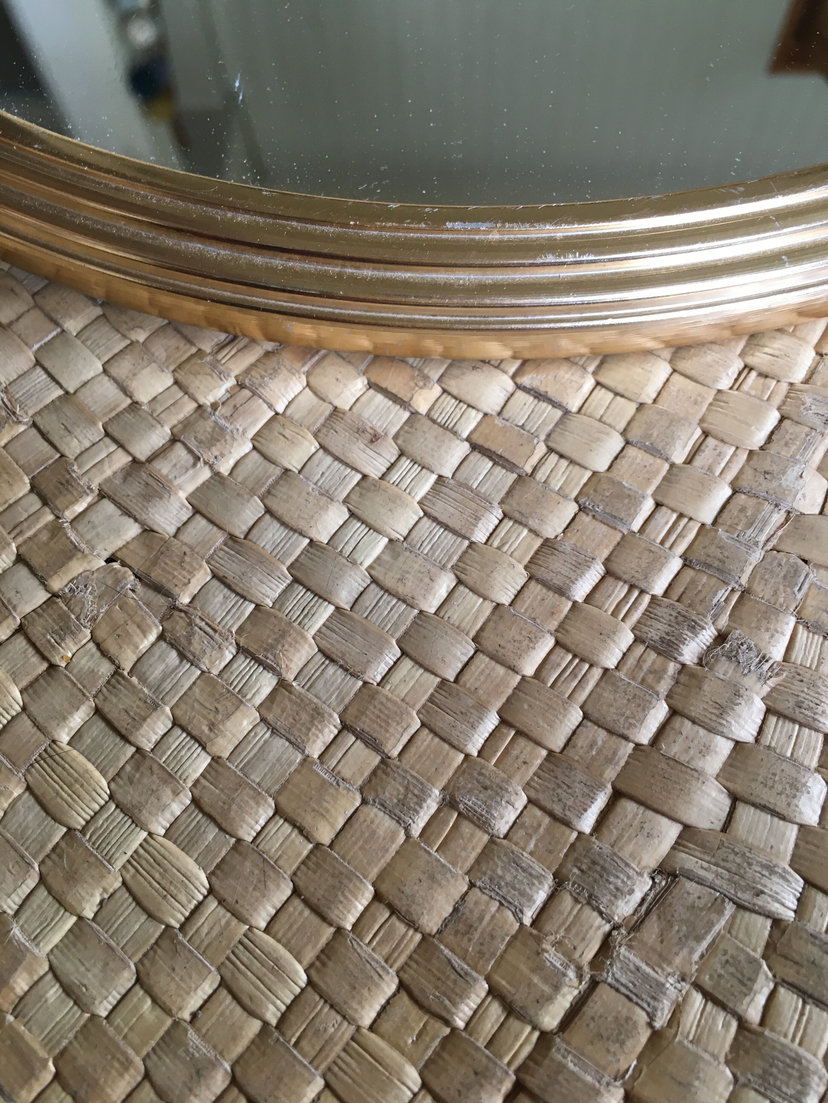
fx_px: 925
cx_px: 414
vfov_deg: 61.7
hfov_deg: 48.2
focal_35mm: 29
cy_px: 552
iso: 80
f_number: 2.2
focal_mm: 4.15
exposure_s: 1/33
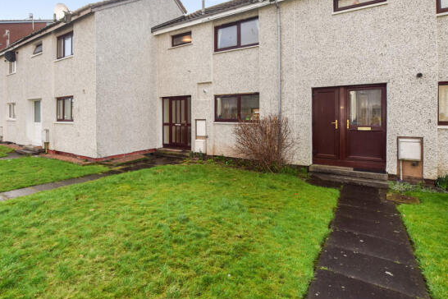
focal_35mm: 18
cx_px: 189
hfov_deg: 89.3
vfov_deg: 66.8
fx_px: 224
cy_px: 122
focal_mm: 10
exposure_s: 1/160
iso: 100
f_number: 6.3
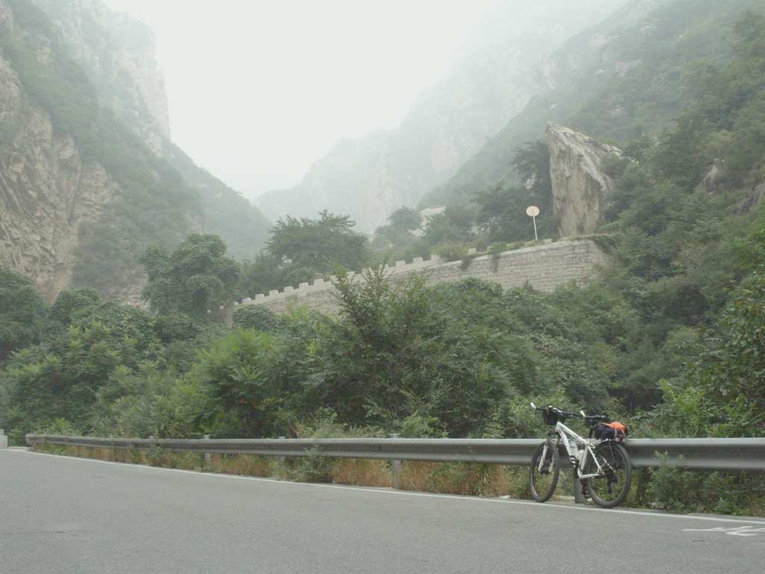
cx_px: 382
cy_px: 287
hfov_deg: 42.9
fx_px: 972
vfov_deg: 32.9
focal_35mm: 44
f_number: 6.1
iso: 800
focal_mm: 9.9
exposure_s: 1/750
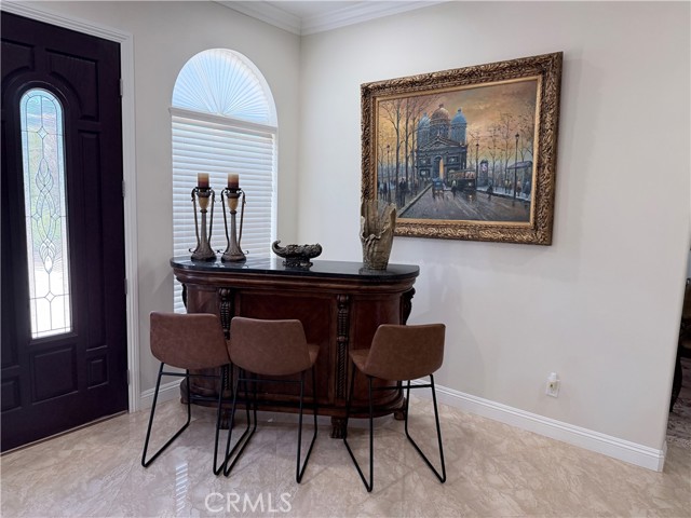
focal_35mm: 24
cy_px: 259
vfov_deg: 56.8
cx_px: 346
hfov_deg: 71.6
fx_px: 479
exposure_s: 1/184
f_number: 1.78
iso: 200
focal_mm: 6.76
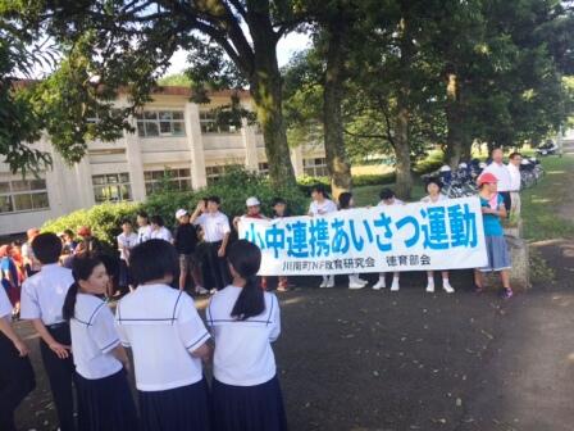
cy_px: 216
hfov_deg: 61.7
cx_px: 287
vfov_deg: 48.2
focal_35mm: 29
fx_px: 481
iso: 32
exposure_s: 1/356
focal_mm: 4.15
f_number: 2.2
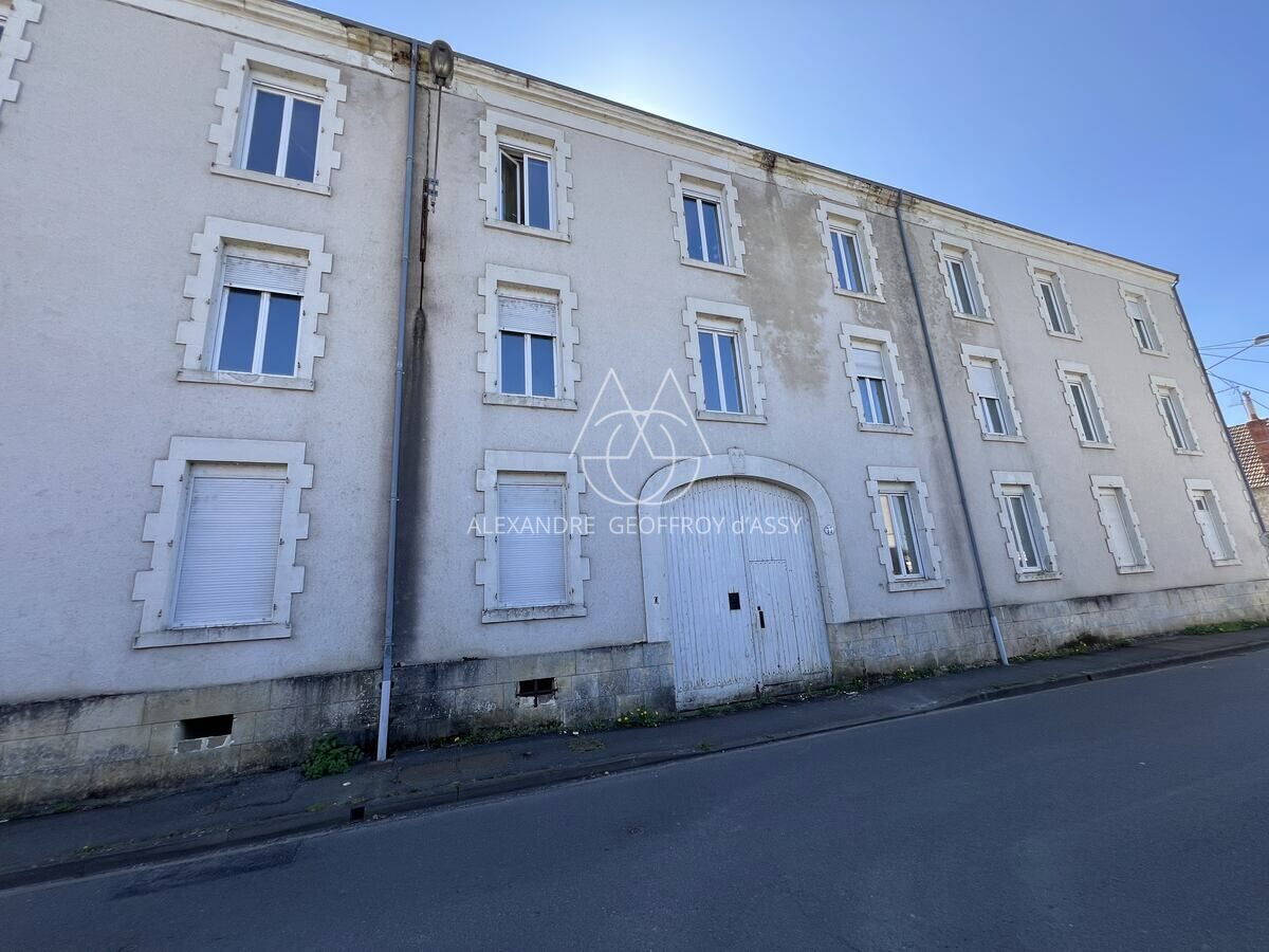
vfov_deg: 89.9
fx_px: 477
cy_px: 476
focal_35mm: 13
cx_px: 634
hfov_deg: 106.2
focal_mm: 1.57
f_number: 1.8
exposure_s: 1/396
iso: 32
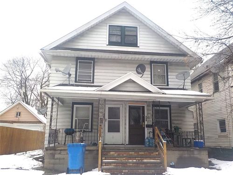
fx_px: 202
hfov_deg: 60.0
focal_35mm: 30
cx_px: 116
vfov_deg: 46.8
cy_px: 88
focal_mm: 4.1
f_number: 3.3
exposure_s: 1/250
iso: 125
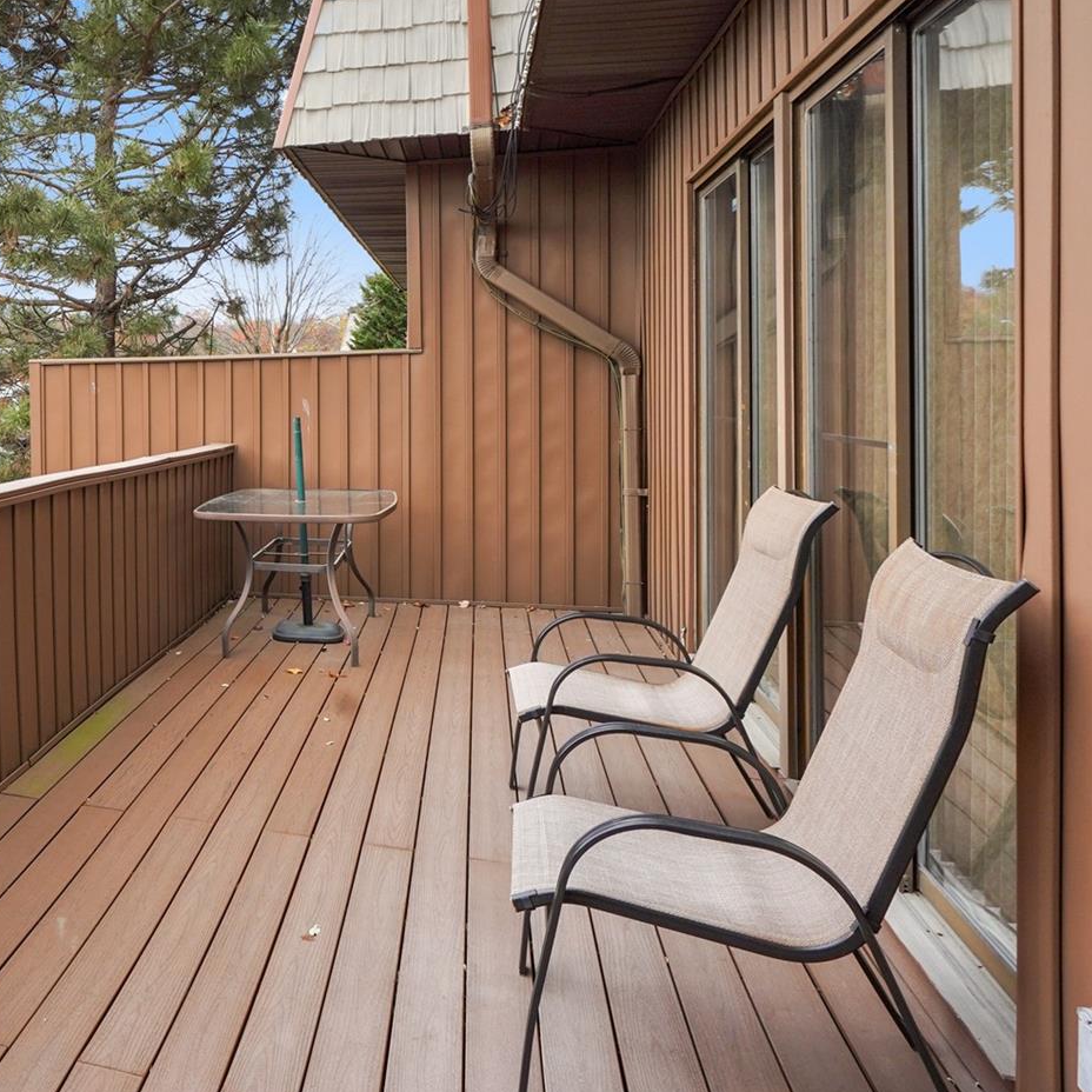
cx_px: 58
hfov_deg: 47.1
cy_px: 385
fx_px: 1071
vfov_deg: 53.2
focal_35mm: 30
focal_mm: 16
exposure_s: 1/250
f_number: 9
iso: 400
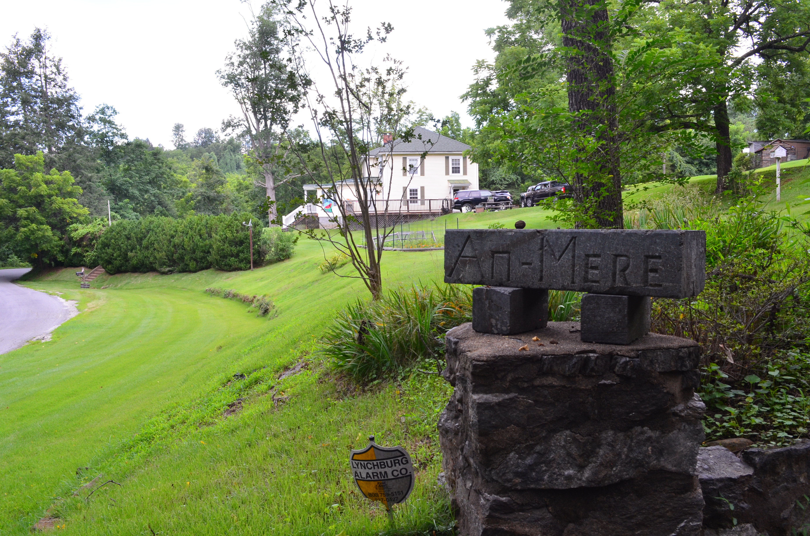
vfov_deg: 39.8
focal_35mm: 33
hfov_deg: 57.3
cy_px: 268
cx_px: 405
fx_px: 741
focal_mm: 22
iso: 360
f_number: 10
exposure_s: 1/60
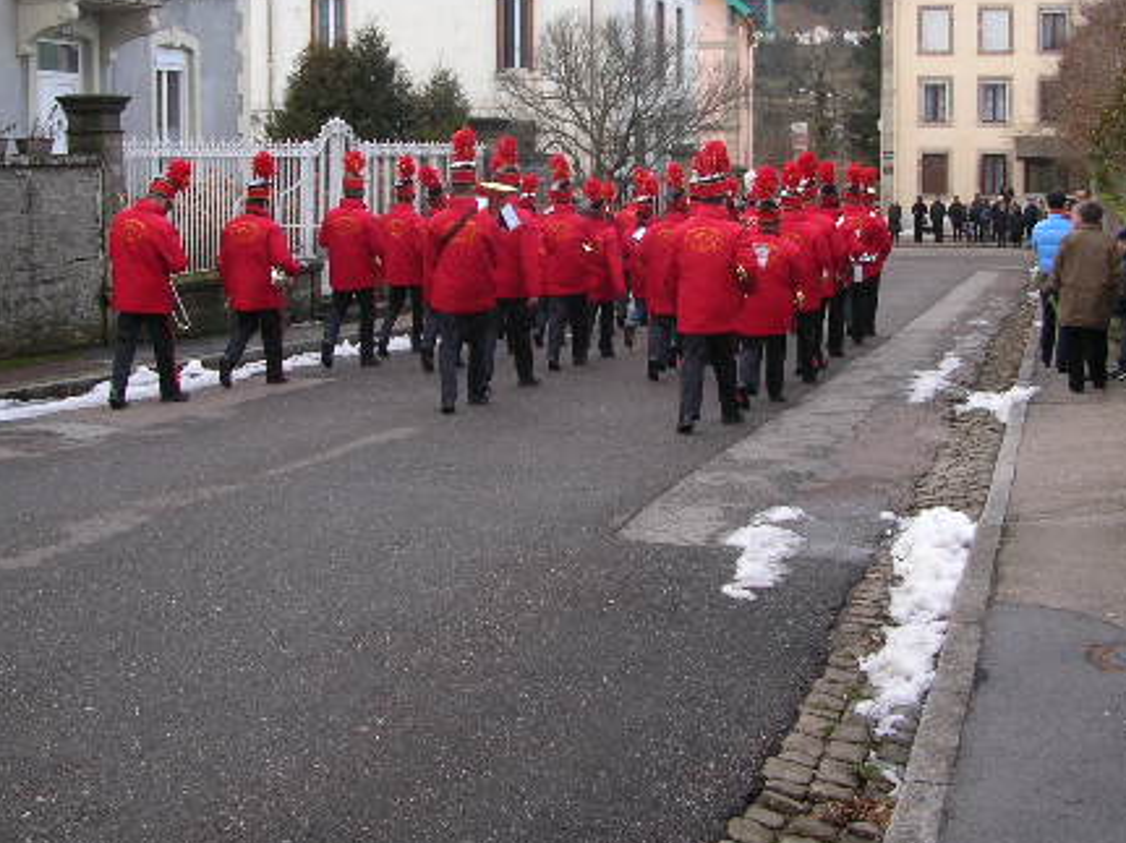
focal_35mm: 52
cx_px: 601
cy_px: 298
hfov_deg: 36.8
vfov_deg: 27.9
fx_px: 1691
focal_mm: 5.8
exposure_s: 1/120
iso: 50
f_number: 2.8
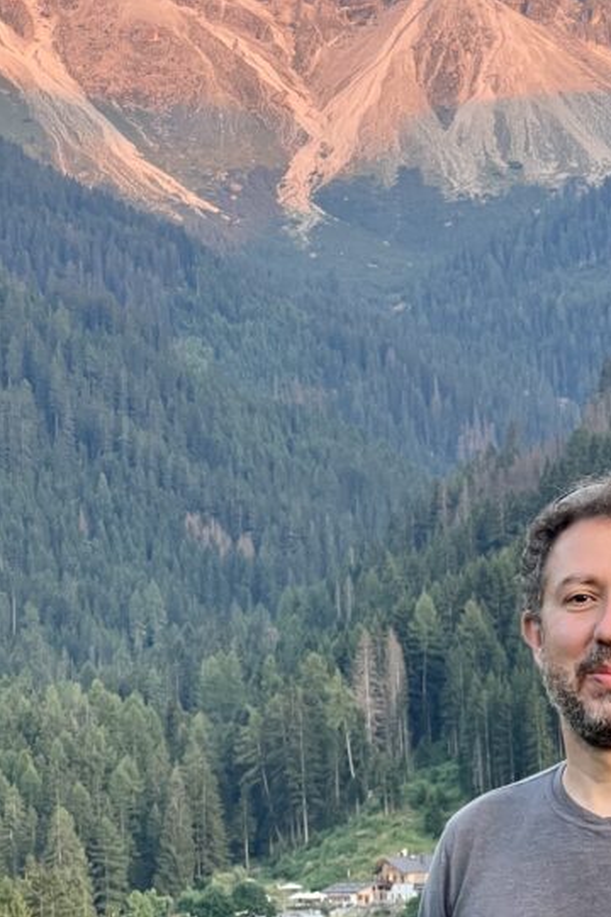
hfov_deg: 9.0
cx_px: 594
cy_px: 377
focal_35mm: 152
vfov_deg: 13.5
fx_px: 3869
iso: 100
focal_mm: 9
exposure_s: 1/99
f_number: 2.8
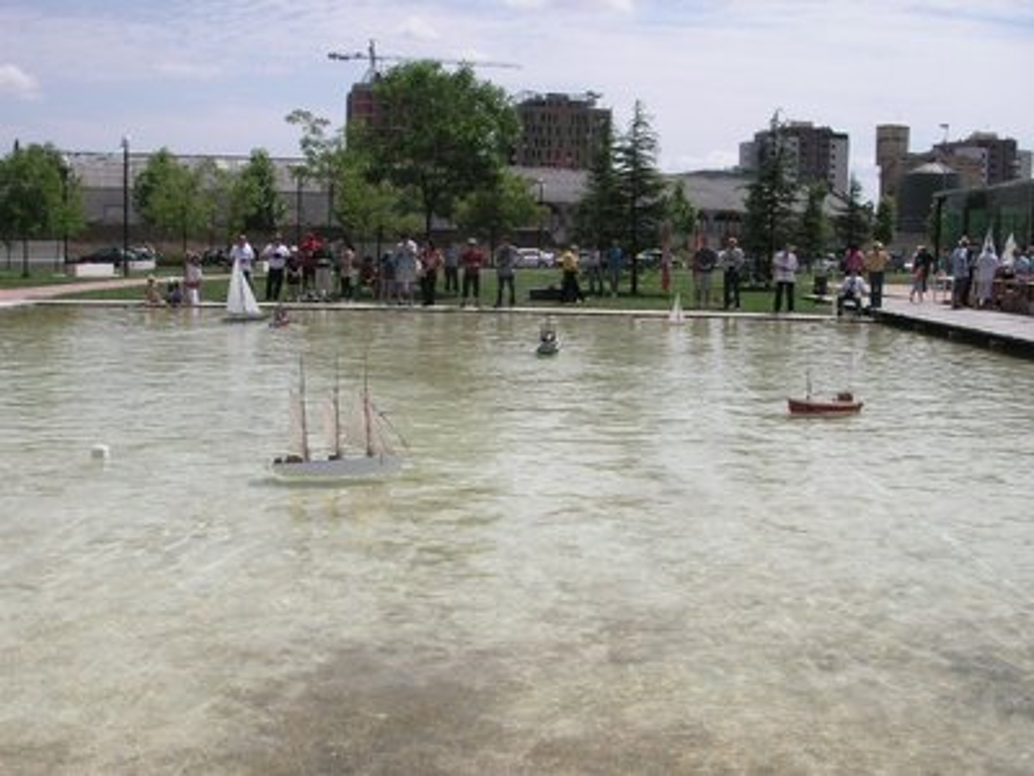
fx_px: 1135
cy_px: 388
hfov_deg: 49.0
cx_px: 517
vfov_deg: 37.7
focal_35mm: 38
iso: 50
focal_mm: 6.3
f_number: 6.6
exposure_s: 1/350
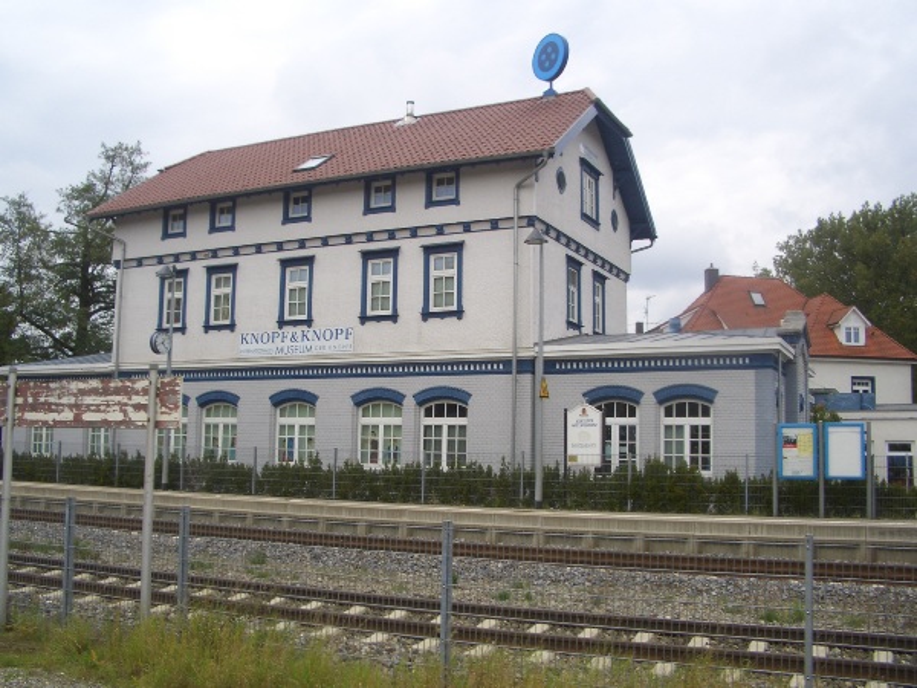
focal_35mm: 35
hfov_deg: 52.6
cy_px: 344
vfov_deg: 40.7
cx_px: 458
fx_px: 927
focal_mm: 5.8
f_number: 4.3
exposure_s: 1/250
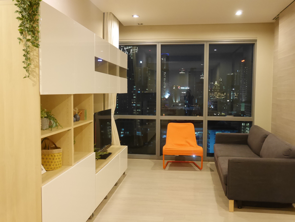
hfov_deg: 54.0
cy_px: 111
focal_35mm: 34
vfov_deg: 41.8
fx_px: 290
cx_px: 148
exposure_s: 1/20
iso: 3200
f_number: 4.1
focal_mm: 17
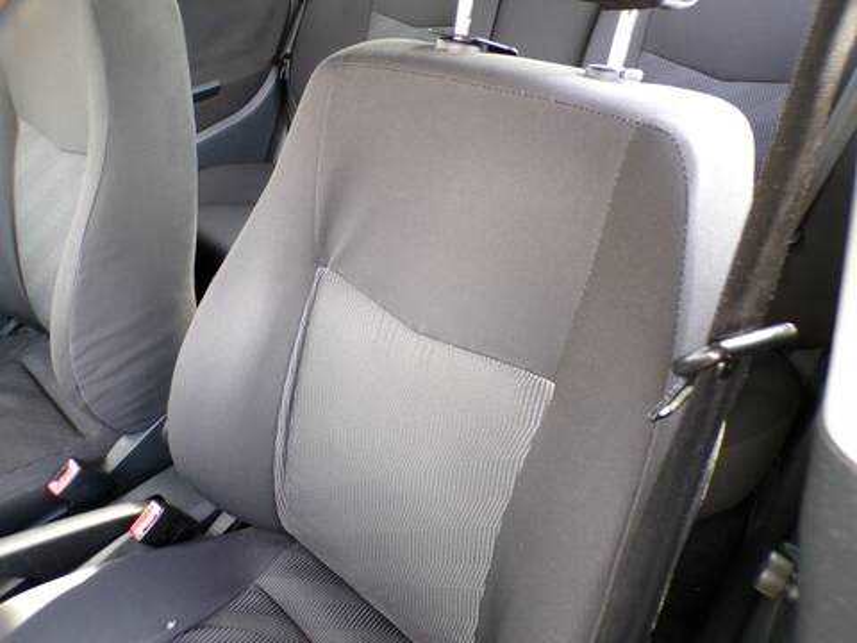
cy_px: 322
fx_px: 594
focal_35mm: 24
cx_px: 428
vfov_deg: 56.8
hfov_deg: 71.6
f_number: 3
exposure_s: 1/25
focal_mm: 4.3
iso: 200
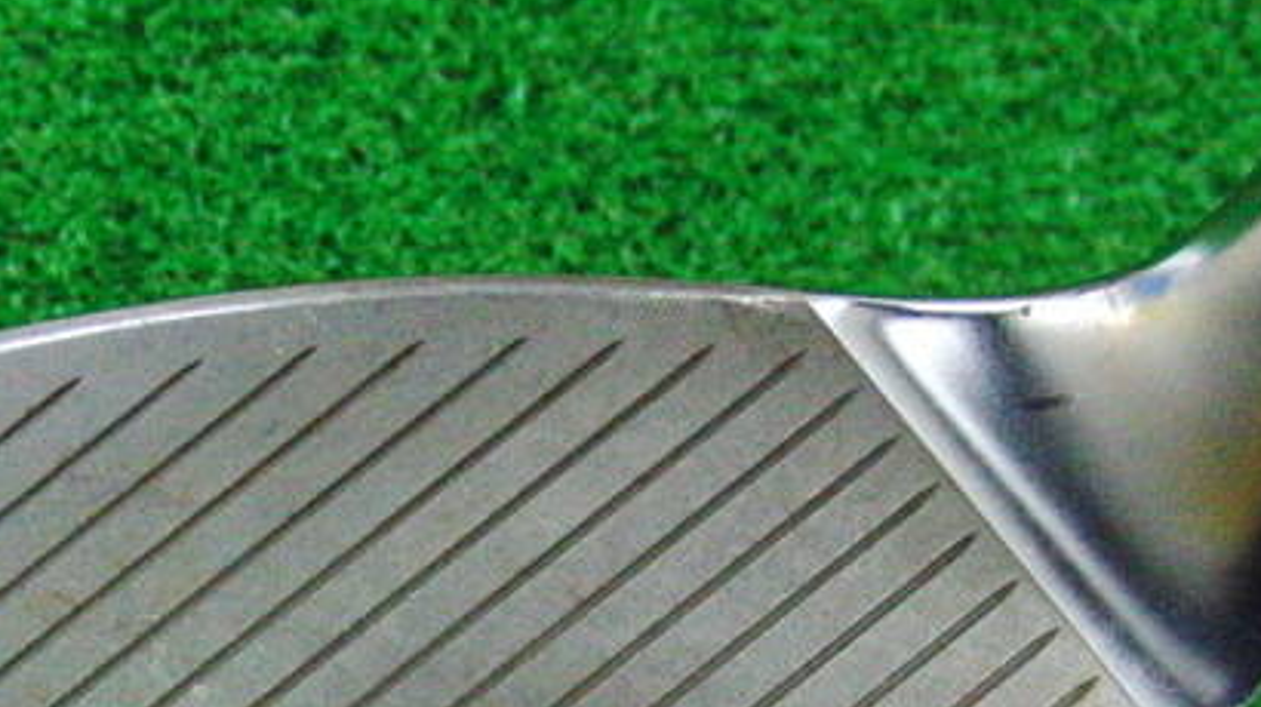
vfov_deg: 18.6
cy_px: 689
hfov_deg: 33.0
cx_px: 391
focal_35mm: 63
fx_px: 2105
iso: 3200
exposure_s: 1/250
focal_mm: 6.42
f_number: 3.6
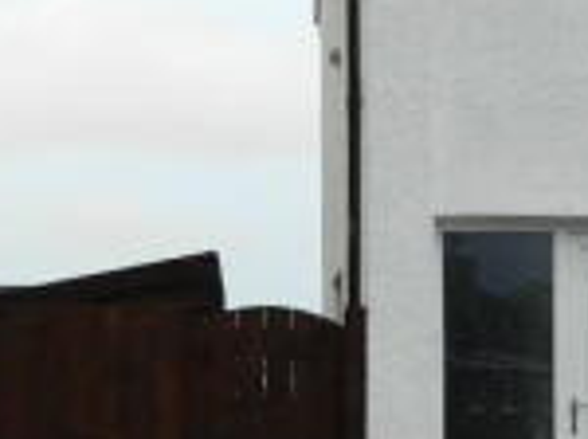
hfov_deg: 14.2
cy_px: 308
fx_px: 2306
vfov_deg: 10.9
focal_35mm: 136
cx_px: 657
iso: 80
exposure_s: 1/60
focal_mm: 6.2
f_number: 3.3
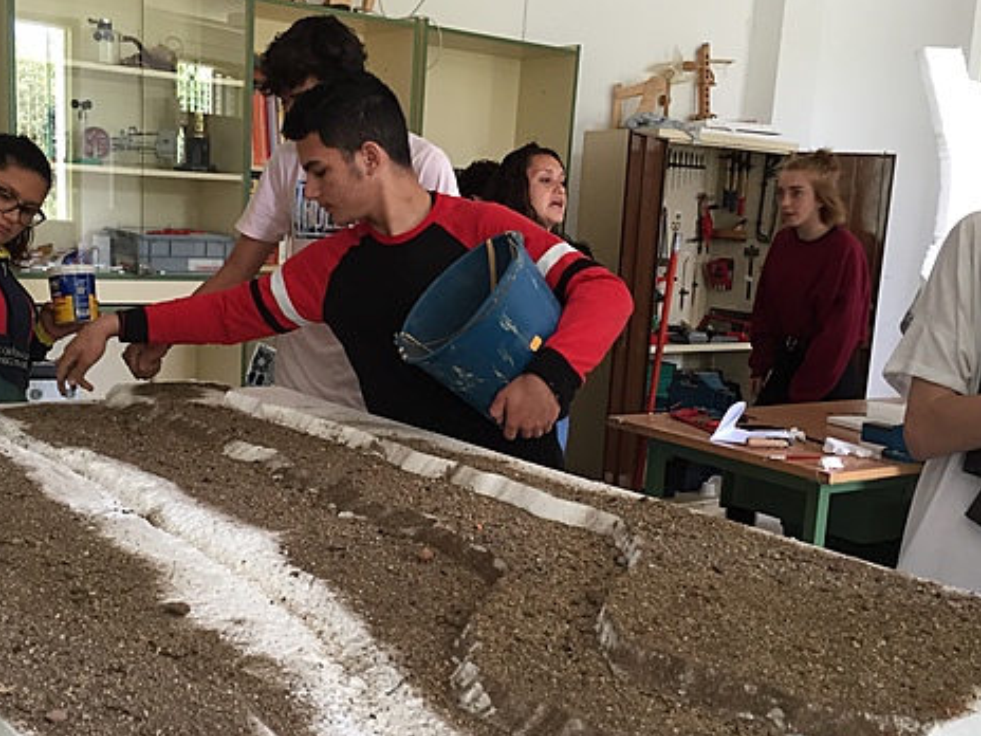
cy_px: 417
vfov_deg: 35.9
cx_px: 410
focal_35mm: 40
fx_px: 1134
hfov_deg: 46.6
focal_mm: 4.15
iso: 50
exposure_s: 1/33
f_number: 2.2
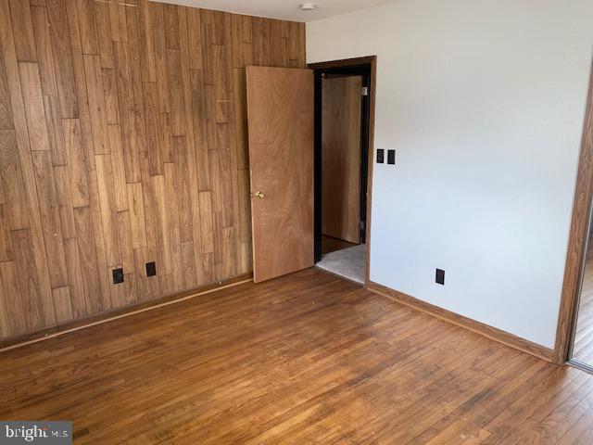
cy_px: 222
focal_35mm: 26
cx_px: 296
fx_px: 445
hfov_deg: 67.3
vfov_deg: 53.1
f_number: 1.8
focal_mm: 4.25
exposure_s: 1/60
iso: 160
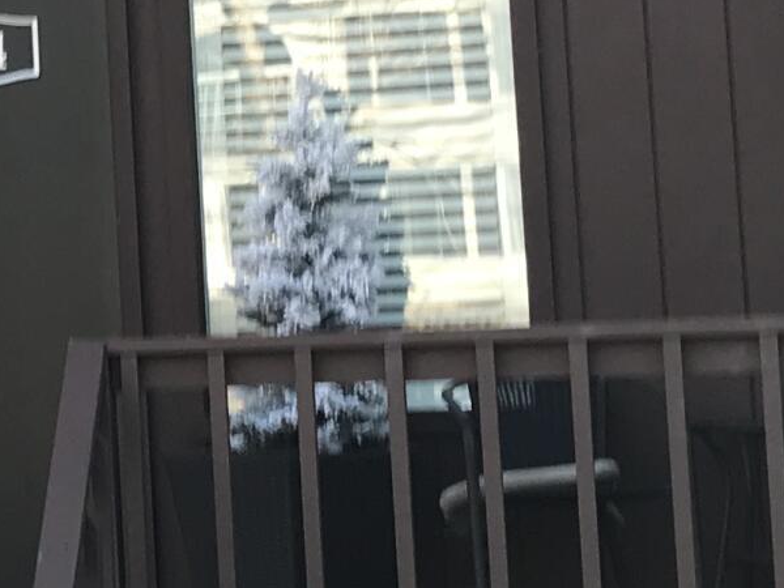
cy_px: 106
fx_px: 3171
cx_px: -303
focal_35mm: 140
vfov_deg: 10.6
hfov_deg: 13.5
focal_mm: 3.99
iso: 20
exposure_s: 1/127
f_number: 1.8
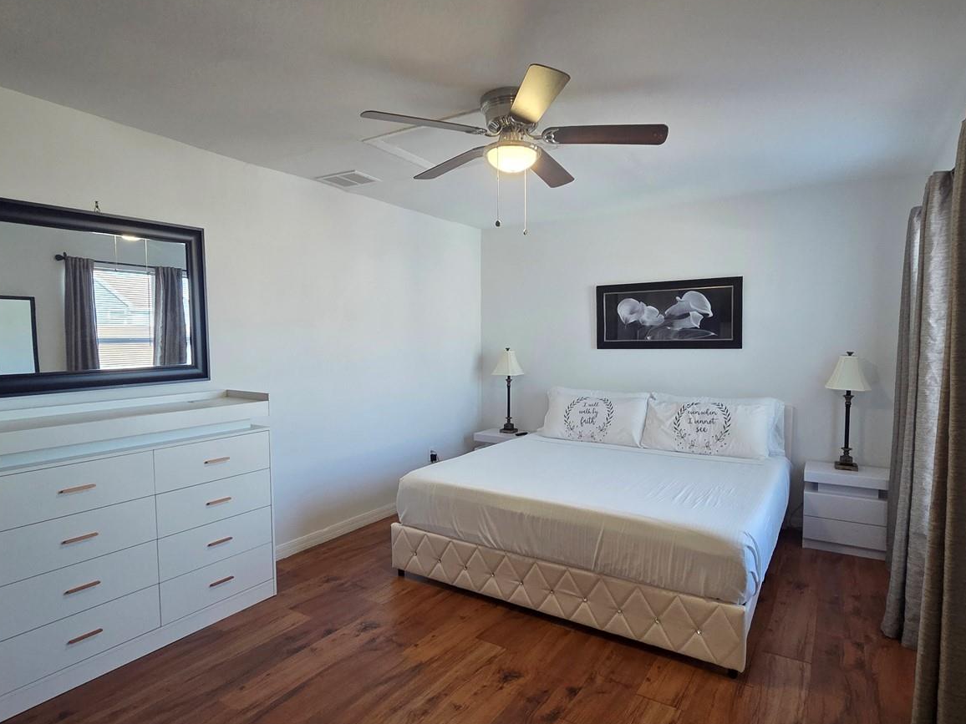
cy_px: 369
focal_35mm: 18
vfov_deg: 71.6
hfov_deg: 87.7
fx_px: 502
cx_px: 497
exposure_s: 1/60
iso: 320
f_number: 2.2
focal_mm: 2.2
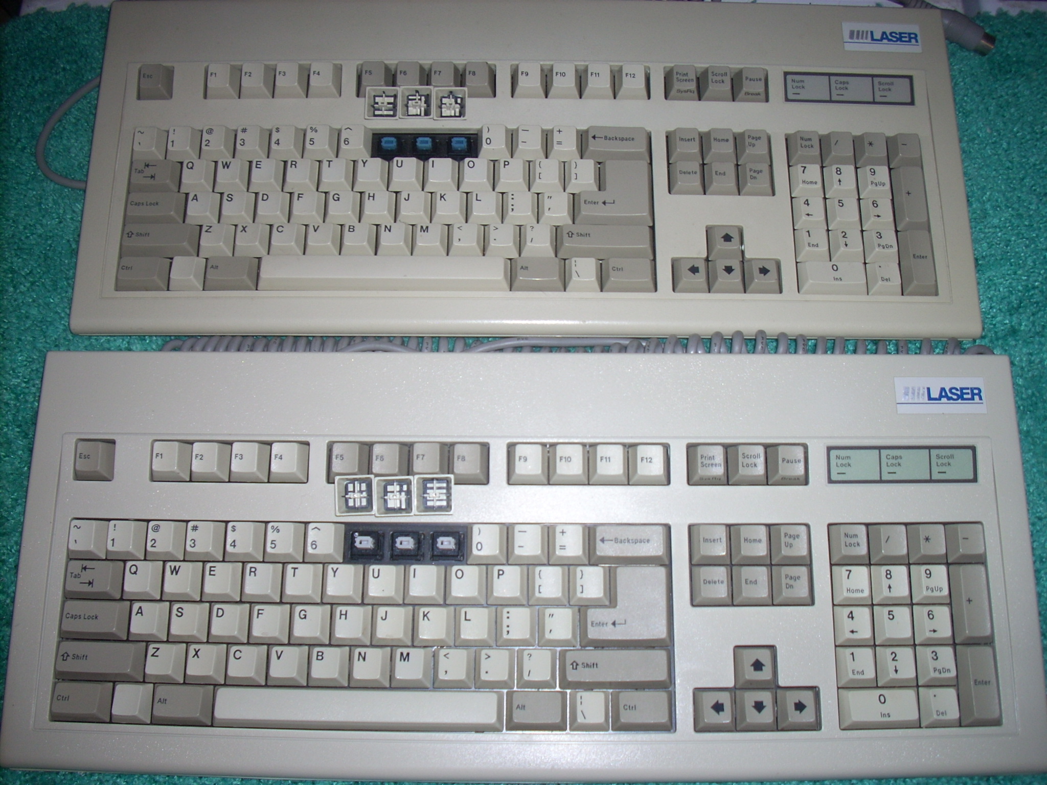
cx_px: 524
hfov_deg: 50.1
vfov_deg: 38.7
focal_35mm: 37
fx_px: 1119
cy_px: 392
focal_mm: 6.2
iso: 64
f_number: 2.8
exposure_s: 1/60
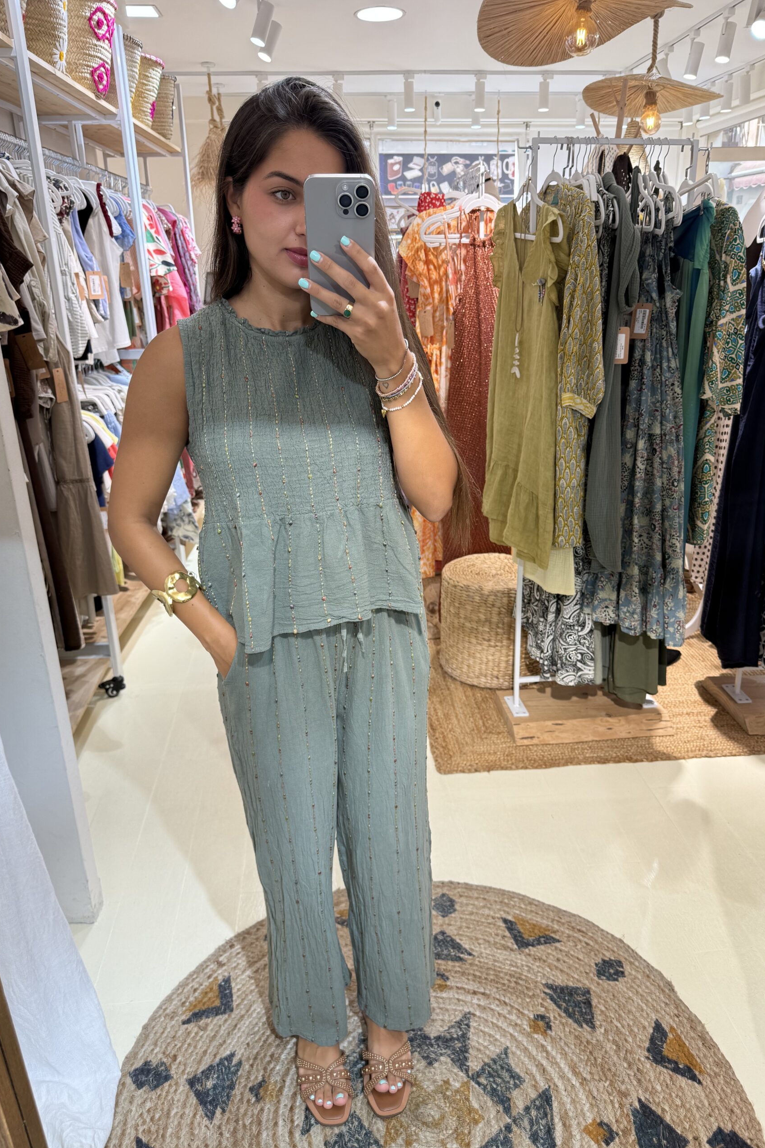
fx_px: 797
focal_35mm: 25
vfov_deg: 71.5
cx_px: 382
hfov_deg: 51.3
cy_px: 574
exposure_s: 1/147
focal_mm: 6.76
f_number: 1.78
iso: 64
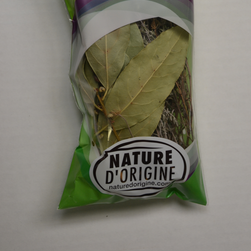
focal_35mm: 99
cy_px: 54
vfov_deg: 17.4
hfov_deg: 17.6
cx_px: 128
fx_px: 812
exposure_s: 1/100
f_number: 4.8
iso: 400
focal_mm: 48
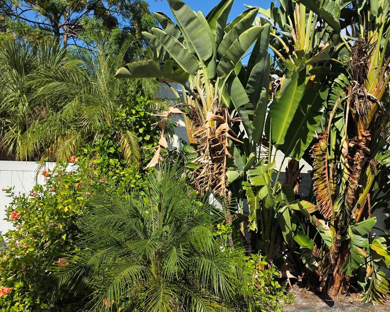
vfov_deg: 38.2
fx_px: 450
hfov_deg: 46.4
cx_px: 246
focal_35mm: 39
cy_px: 153
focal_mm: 6.3
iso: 80
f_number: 1.7
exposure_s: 1/5608
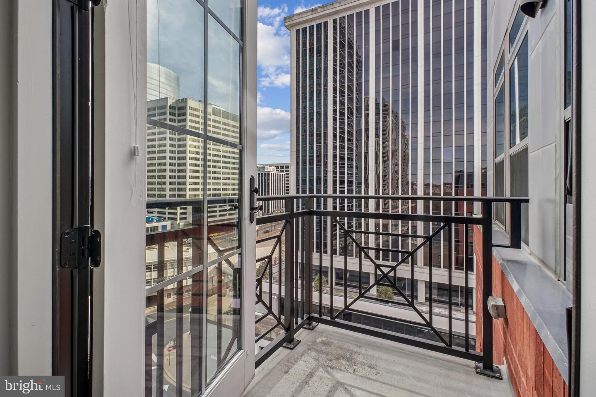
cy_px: 198
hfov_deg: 95.0
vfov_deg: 72.1
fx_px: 273
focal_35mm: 16
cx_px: 298
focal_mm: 11
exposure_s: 1/400
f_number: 8
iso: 500
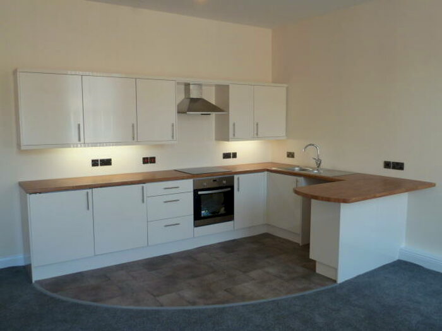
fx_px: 383
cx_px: 221
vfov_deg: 46.8
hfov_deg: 60.0
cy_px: 166
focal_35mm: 30
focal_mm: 5
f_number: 3.4
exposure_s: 1/30
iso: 125
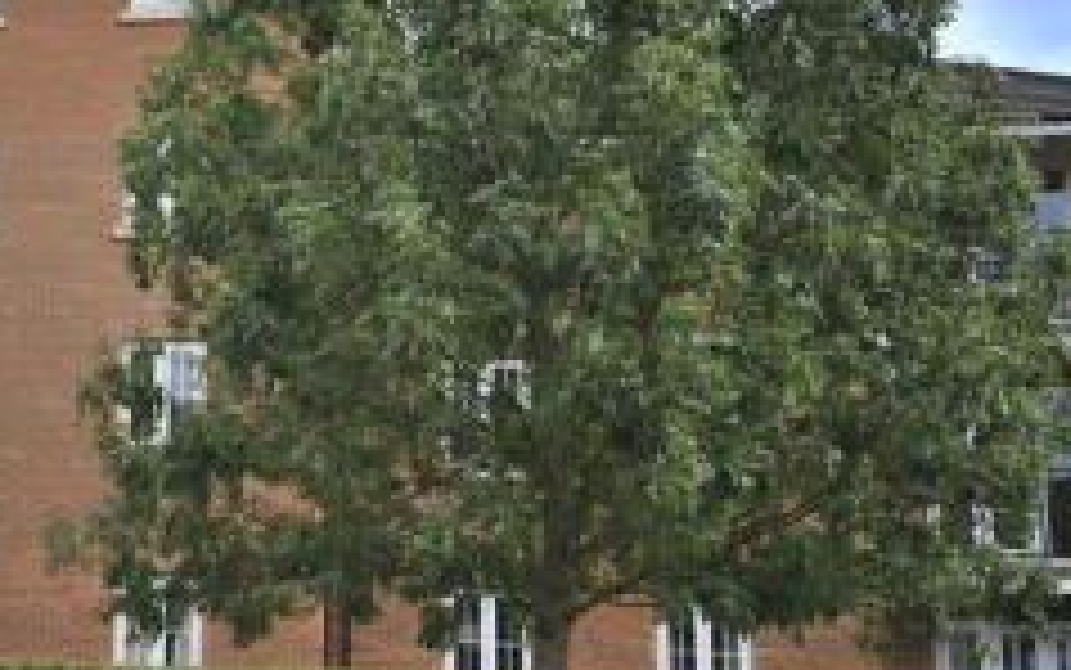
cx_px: 50
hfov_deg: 31.4
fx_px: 1781
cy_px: 277
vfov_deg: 21.3
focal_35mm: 61
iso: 100
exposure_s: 1/200
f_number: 6.3
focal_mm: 20
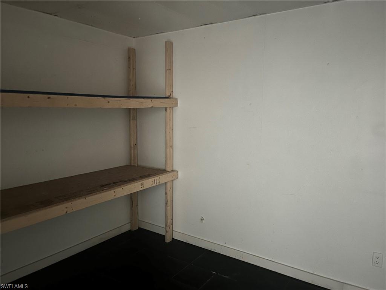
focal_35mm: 26
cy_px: 145
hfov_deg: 67.3
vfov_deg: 53.1
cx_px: 193
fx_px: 290
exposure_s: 1/9
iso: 640
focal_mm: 5.1
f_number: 1.6
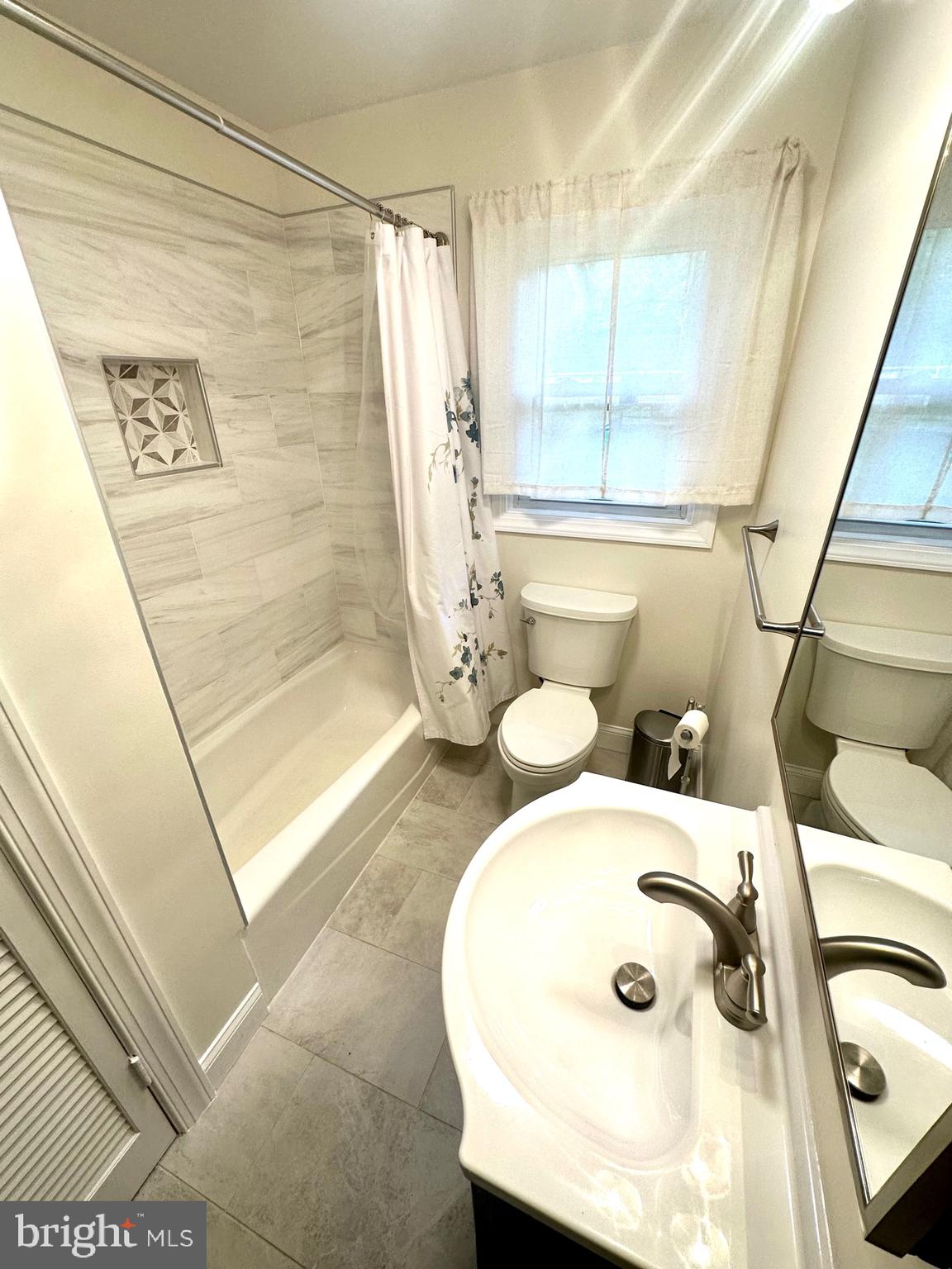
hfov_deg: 85.7
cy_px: 634
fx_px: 513
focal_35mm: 14
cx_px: 476
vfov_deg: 102.1
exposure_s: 1/120
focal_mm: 2.22
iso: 125
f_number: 2.2
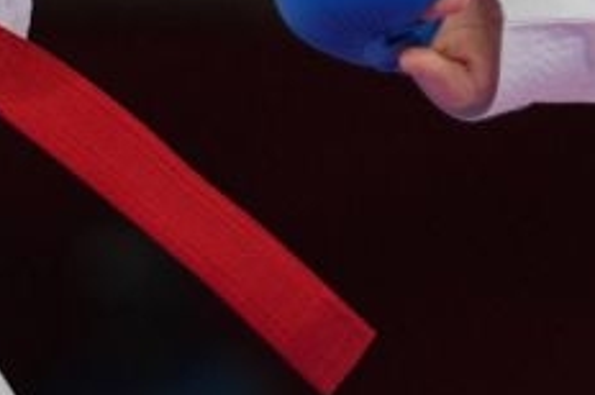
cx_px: 354
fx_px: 23602
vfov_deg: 1.0
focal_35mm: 1430
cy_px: 277
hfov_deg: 1.4
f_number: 2.8
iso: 500
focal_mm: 184
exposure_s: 1/1000
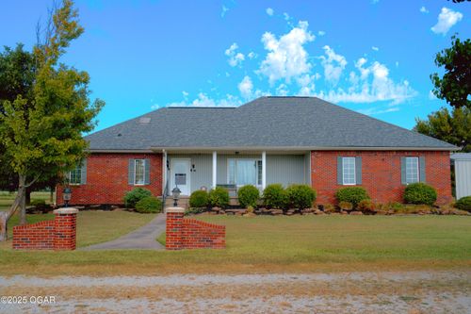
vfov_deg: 39.9
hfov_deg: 57.2
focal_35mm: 33
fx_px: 432
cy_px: 157
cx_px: 236
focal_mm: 33
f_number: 8
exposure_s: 1/125
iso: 80
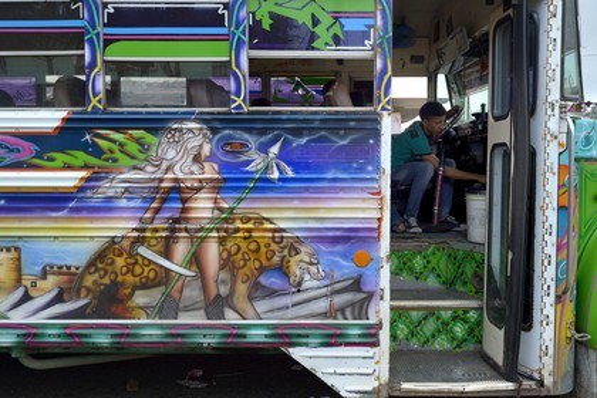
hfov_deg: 58.7
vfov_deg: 41.1
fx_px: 531
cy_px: 199
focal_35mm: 32
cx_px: 298
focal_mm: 32
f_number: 7.1
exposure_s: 1/200
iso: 400
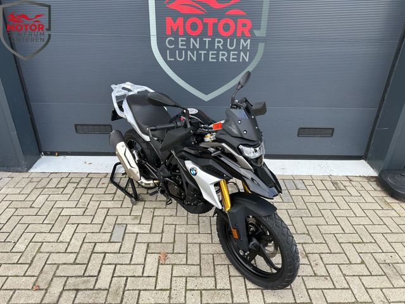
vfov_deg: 56.8
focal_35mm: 24
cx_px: 202
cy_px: 152
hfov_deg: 71.6
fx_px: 281
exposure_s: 1/344
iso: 80
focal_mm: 6.86
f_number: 1.78
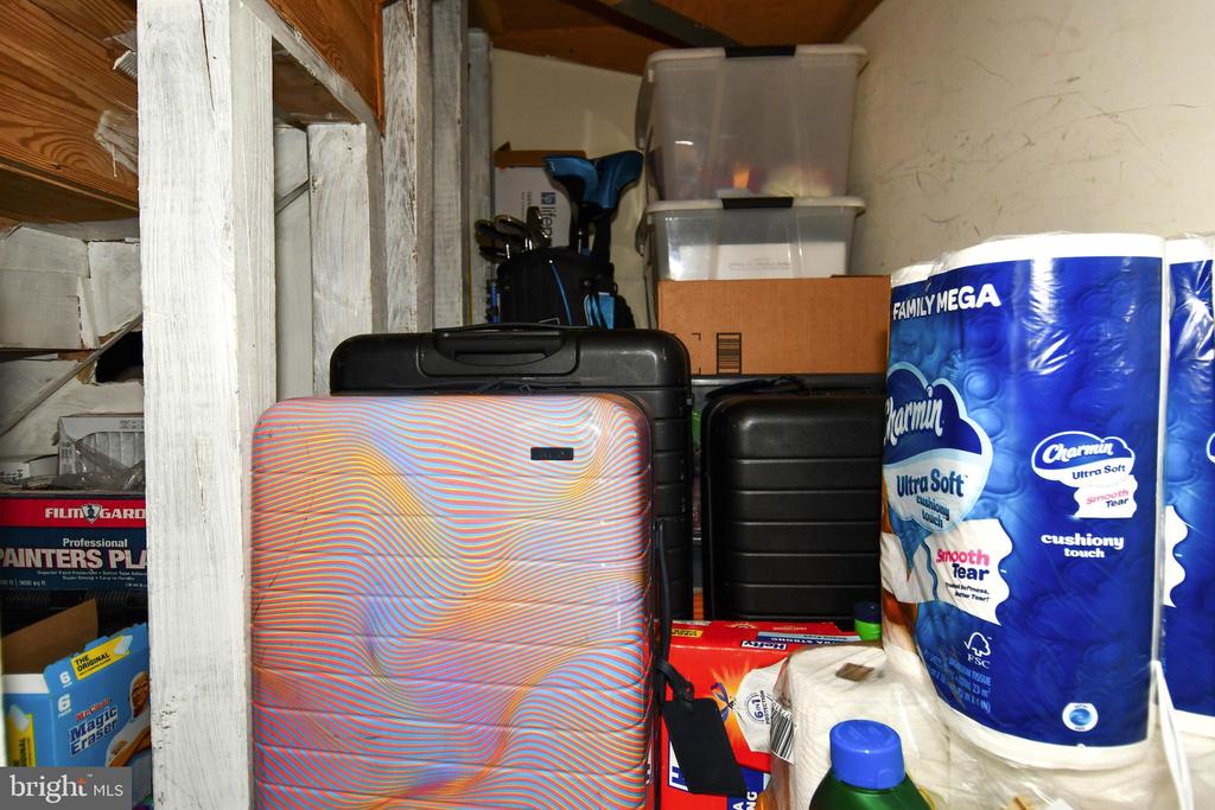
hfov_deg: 90.0
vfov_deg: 67.4
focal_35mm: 18
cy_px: 405
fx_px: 608
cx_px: 608
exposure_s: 1/60
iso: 720
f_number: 4
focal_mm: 12
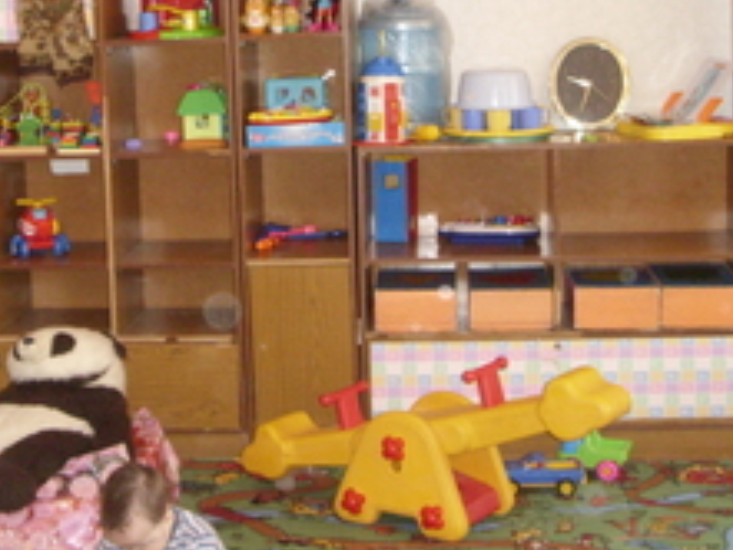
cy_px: 126
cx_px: 275
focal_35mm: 63
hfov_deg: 30.6
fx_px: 1335
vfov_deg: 23.0
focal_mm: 6.3
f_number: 3.5
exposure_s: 1/30
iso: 400
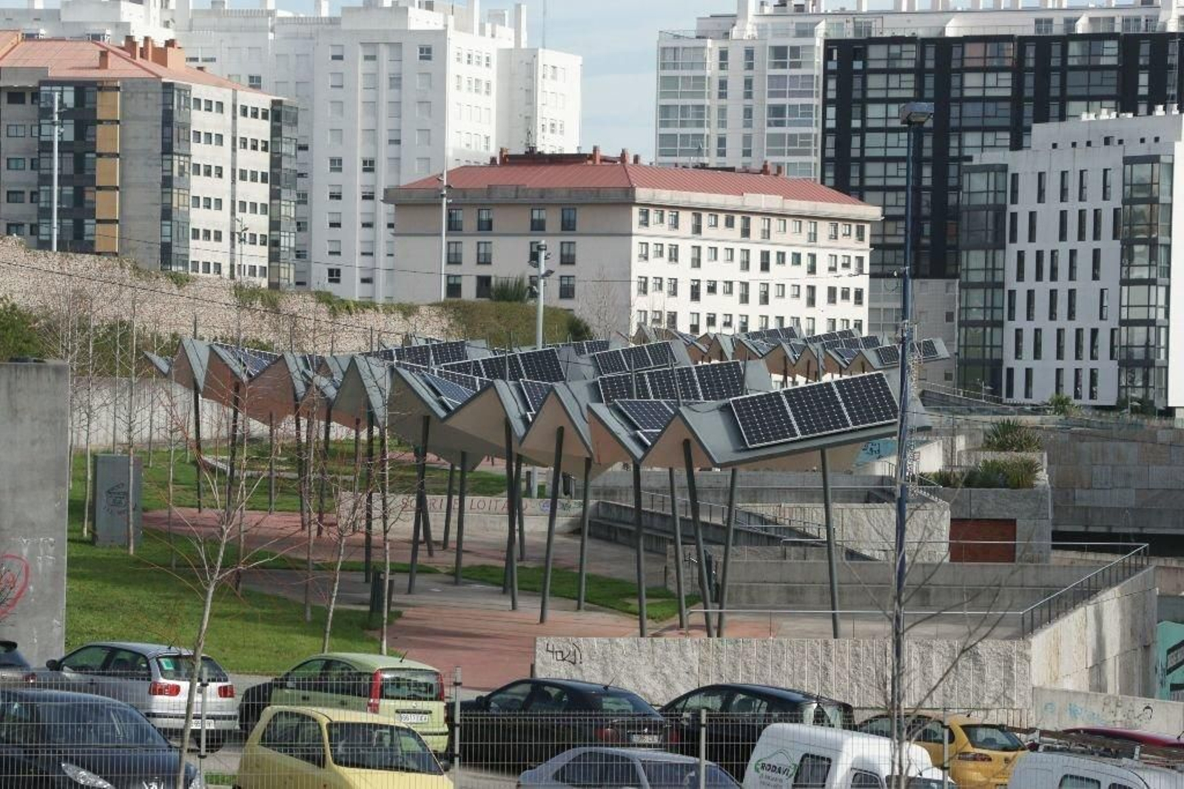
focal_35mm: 150
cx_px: 592
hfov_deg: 13.7
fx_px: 4933
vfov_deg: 9.2
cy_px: 394
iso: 800
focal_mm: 150
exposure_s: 1/800
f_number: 13
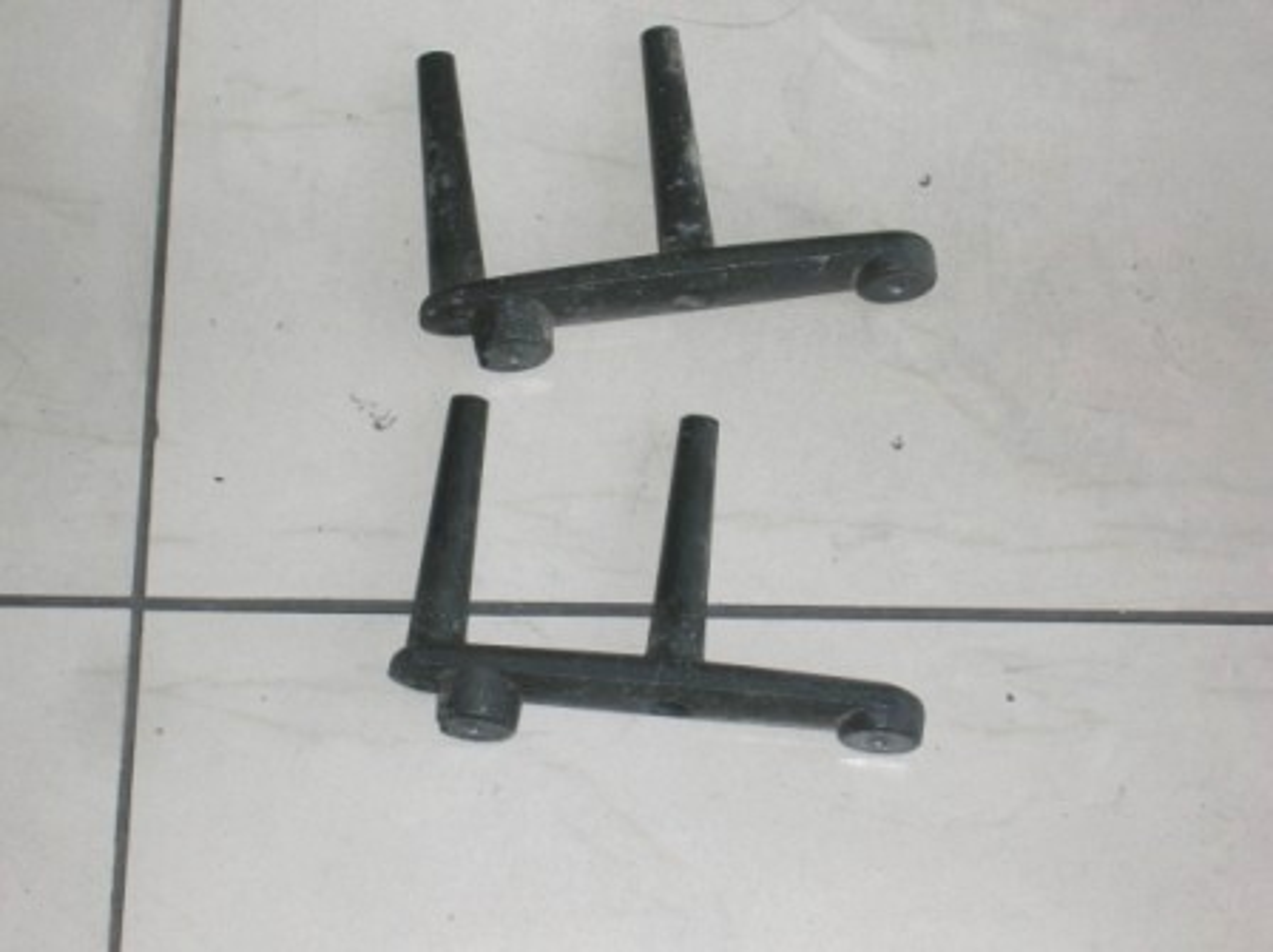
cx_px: 636
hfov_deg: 20.5
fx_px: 3527
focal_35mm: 96
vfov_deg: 15.4
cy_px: 476
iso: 50
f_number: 4.6
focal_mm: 15.9
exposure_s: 1/60.1
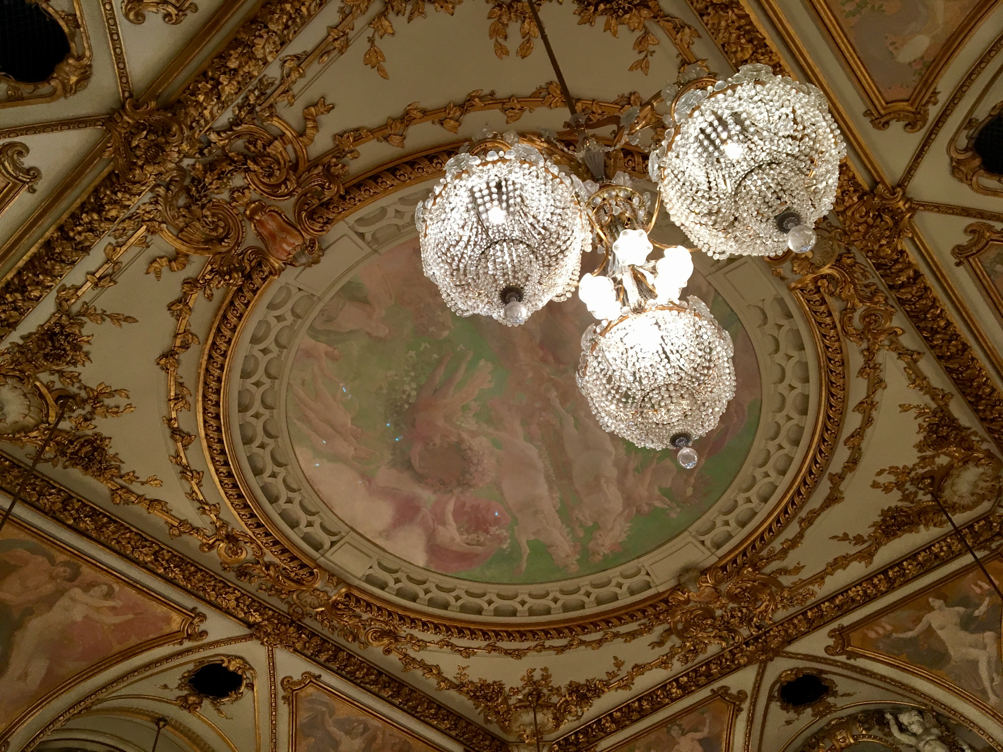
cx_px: 502
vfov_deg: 48.2
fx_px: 840
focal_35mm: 29
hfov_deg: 61.7
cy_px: 376
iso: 50
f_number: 2.2
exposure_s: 1/33
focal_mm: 4.15
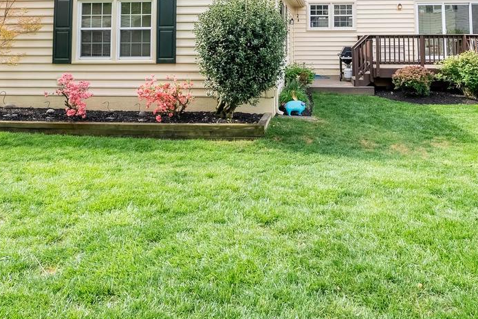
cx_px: 276
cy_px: 9
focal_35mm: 29
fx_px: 385
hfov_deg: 63.3
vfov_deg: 40.2
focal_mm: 14
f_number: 8
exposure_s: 1/640
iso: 100
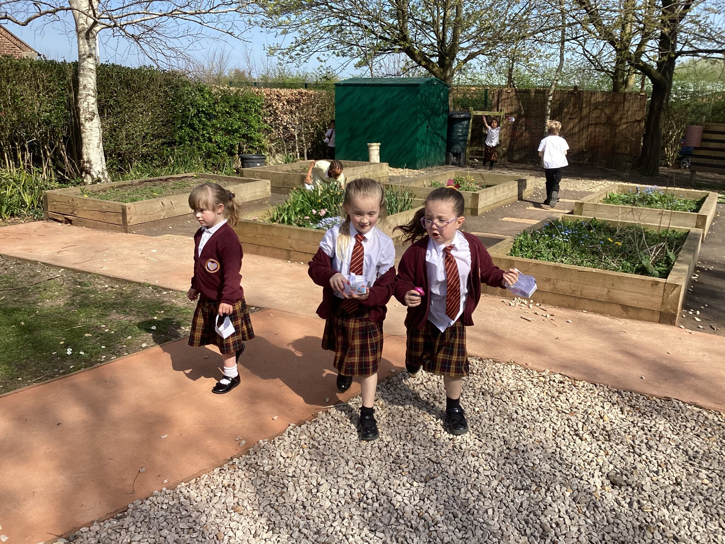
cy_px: 272
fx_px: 649
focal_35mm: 31
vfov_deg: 45.4
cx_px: 362
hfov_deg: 58.4
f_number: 2.4
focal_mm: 3.3
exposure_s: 1/936
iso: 25
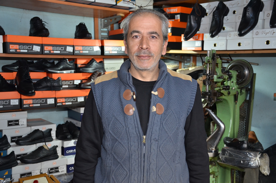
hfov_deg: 43.7
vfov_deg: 29.7
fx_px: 344
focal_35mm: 45
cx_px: 138
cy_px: 92
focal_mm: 30
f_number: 4
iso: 800
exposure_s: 1/60
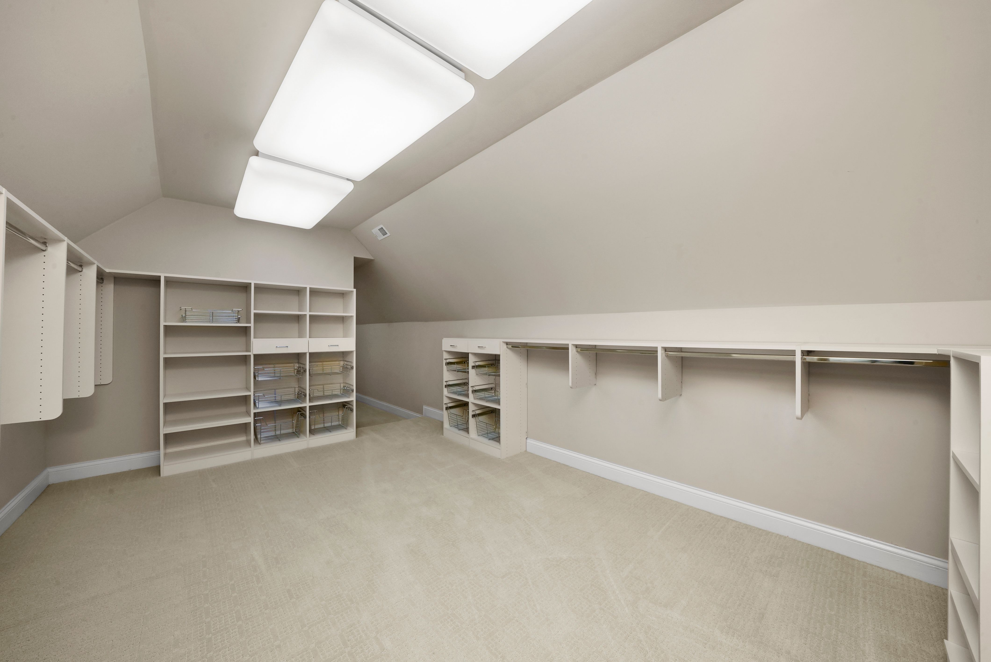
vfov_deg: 90.1
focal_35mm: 12
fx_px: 330
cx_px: 496
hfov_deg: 112.6
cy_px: 331
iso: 1600
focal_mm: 12
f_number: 14
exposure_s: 1/10
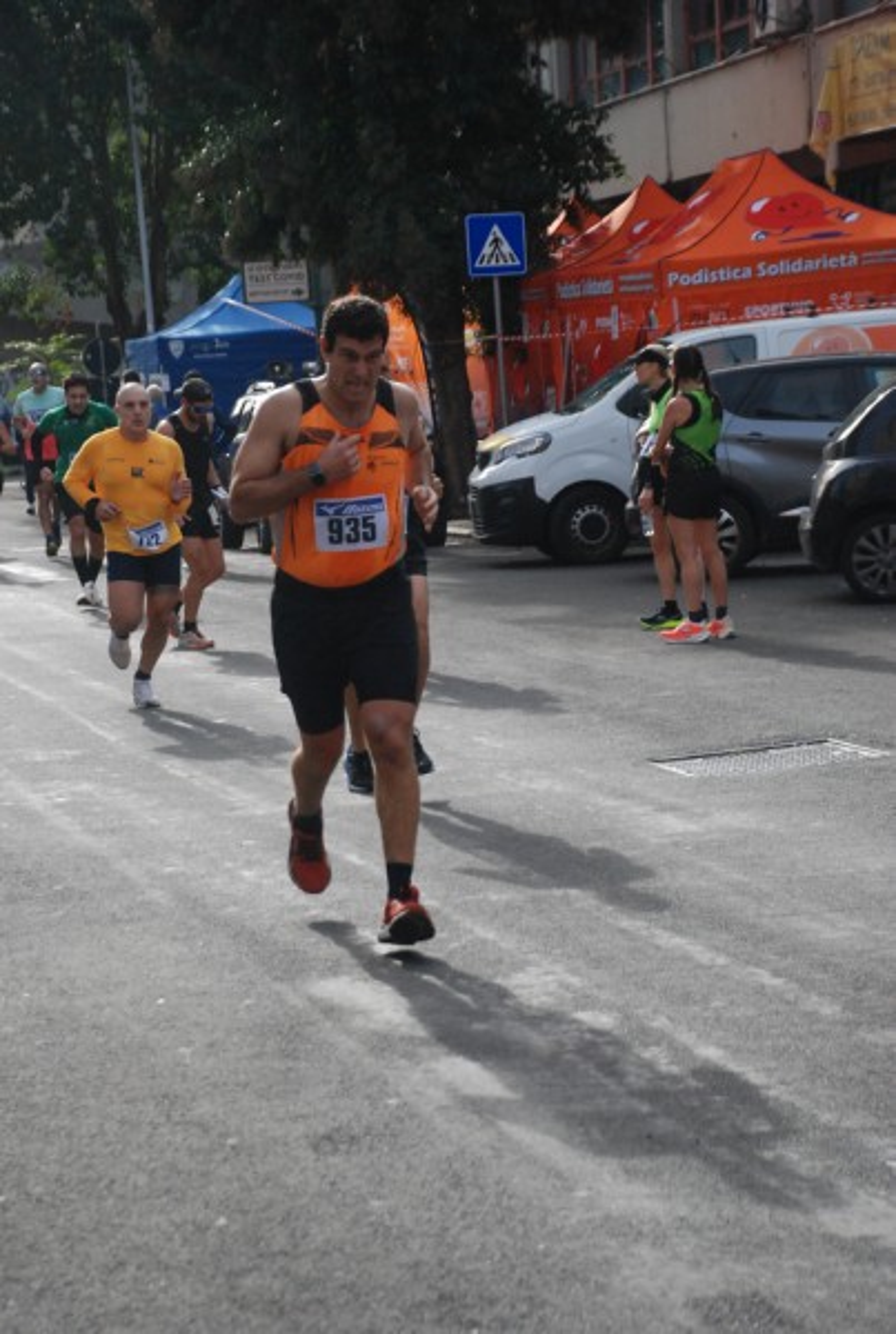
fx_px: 3900
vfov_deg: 19.4
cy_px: 667
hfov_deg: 13.1
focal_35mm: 105
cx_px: 448
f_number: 5.6
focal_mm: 70
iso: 1000
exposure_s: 1/1250
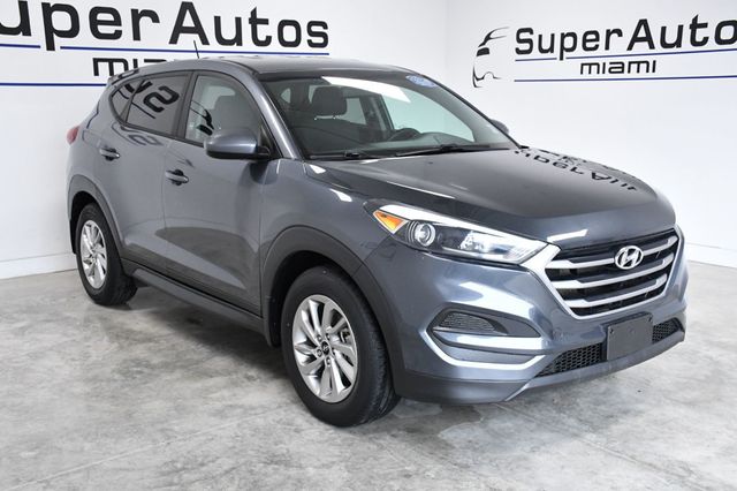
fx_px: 798
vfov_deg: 34.2
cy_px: 246
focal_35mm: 39
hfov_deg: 49.6
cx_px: 368
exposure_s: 1/250
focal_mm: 26
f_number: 8
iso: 2500
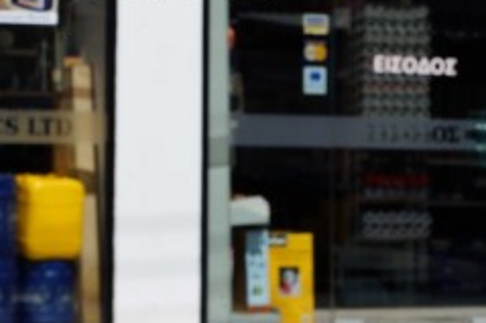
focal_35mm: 163
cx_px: 40
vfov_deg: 8.3
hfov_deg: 12.5
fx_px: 2199
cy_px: -91
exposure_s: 1/160
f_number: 16
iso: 100
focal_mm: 36
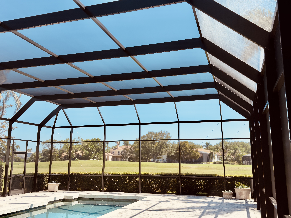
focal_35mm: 35
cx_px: 146
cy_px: 109
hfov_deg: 52.6
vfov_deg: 40.7
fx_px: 294
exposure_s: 1/3058
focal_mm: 6.76
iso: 100
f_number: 1.78
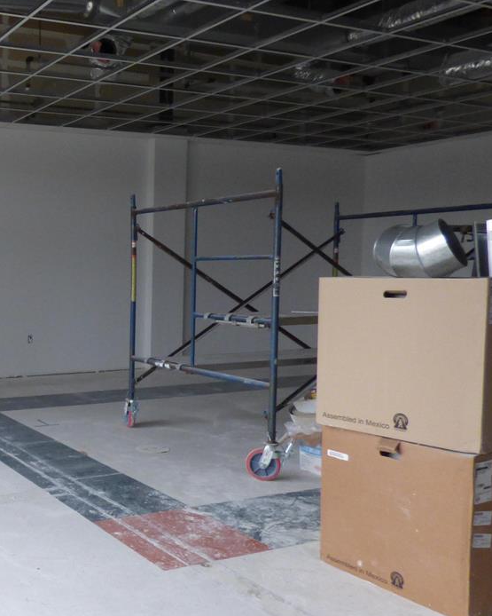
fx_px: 655
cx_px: -29
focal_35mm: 36
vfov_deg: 50.3
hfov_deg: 35.9
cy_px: 326
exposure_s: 1/30
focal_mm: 3.58
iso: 400
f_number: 2.8
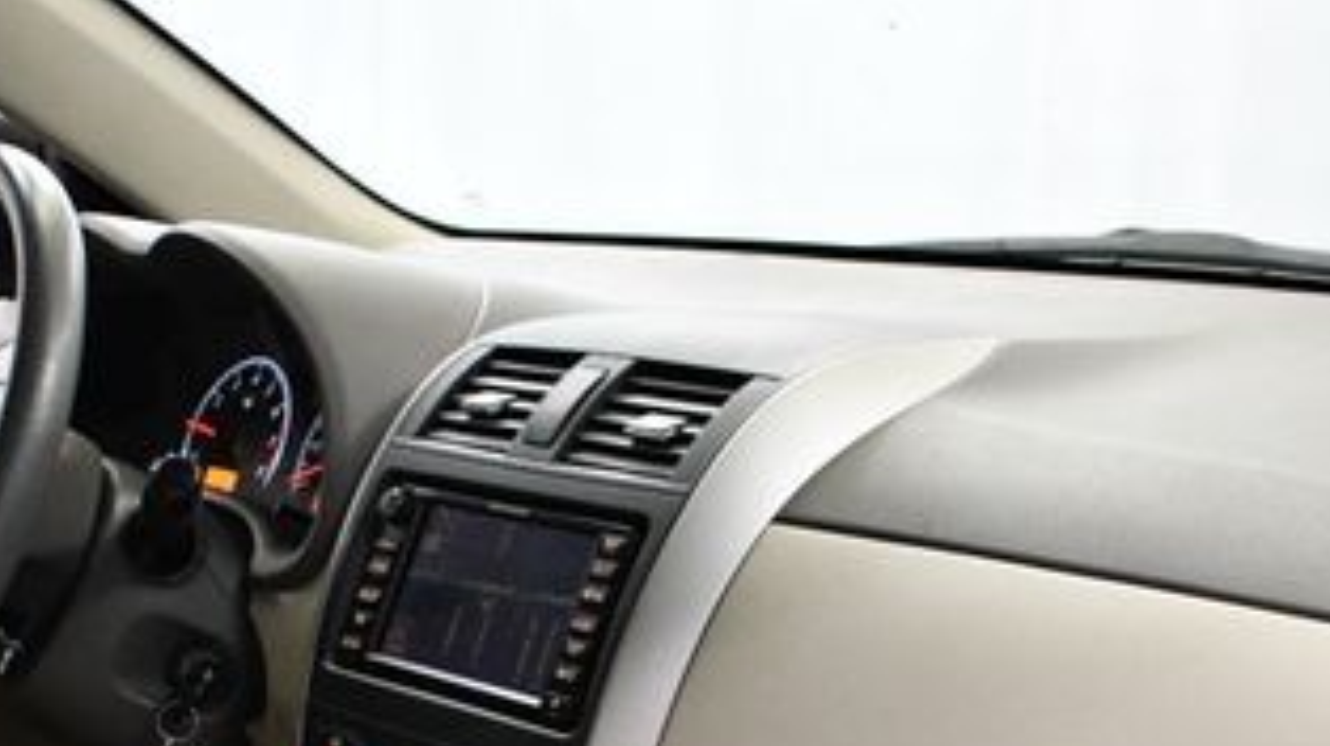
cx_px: 686
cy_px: 835
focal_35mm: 77
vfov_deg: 15.2
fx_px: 2713
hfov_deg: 27.5
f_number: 3.5
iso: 2800
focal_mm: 18
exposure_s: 1/125
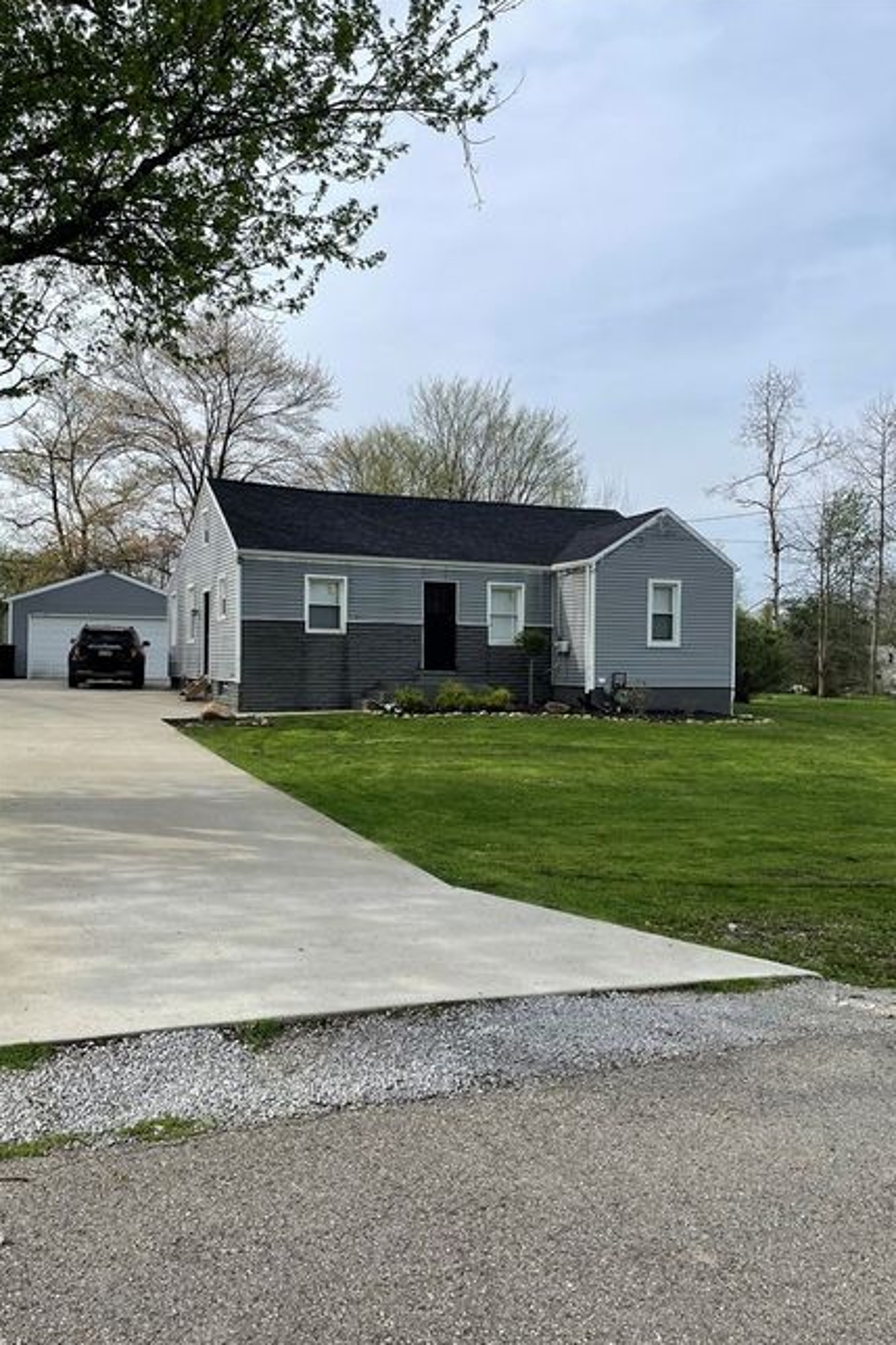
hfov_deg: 46.3
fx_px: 1046
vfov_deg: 65.5
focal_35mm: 28
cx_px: 416
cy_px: 688
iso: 32
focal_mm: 4.2
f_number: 1.6
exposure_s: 1/3300
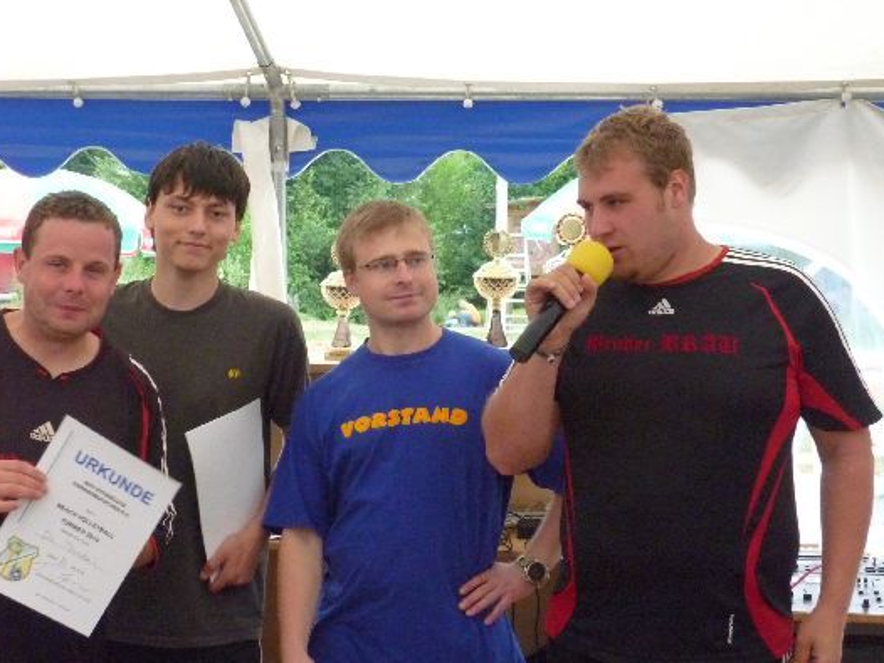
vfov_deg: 22.3
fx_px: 1686
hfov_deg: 29.4
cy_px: 301
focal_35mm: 66
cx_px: 422
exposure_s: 1/80
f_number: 3.4
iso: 640
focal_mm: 9.2
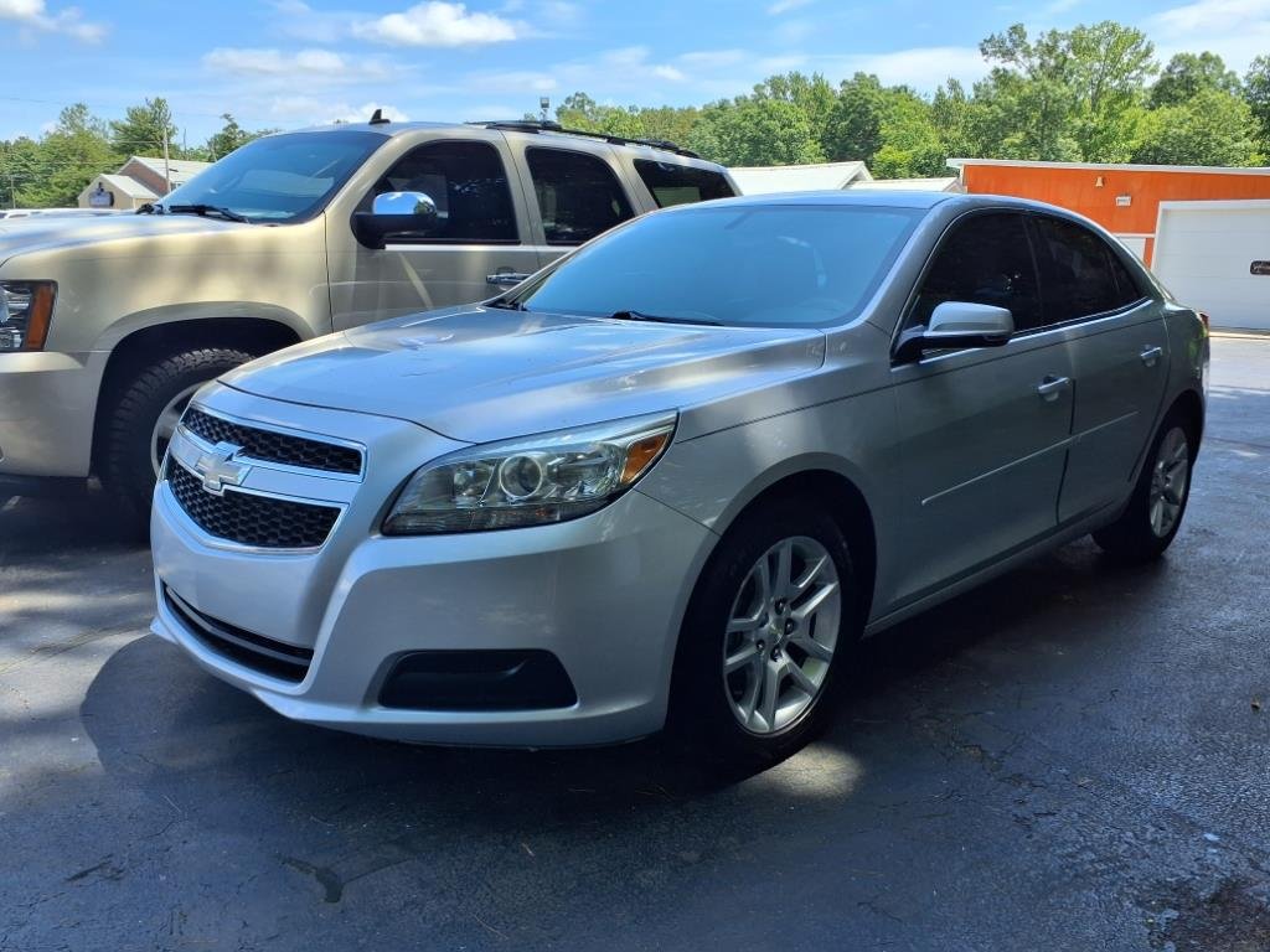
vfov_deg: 51.4
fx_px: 991
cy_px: 476
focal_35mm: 27
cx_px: 635
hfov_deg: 65.3
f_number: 1.9
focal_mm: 3.58
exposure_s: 1/909
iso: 40
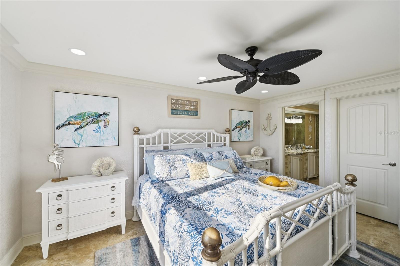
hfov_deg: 104.3
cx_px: 200
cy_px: 133
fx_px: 155
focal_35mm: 14
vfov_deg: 81.1
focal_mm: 14
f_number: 8
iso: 400
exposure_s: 1/320
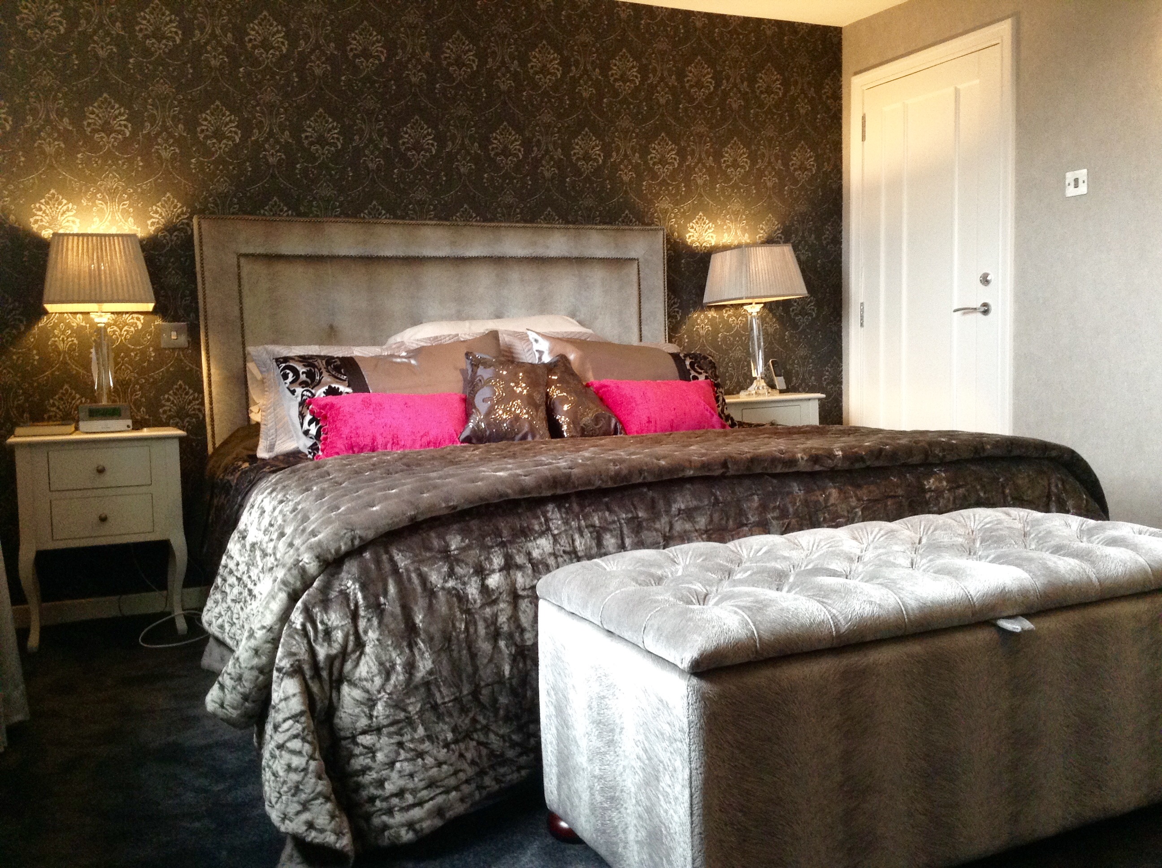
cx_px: 581
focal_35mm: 33
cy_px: 434
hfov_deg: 55.4
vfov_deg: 42.8
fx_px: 1106
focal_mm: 3.3
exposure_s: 1/24
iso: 125
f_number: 2.4
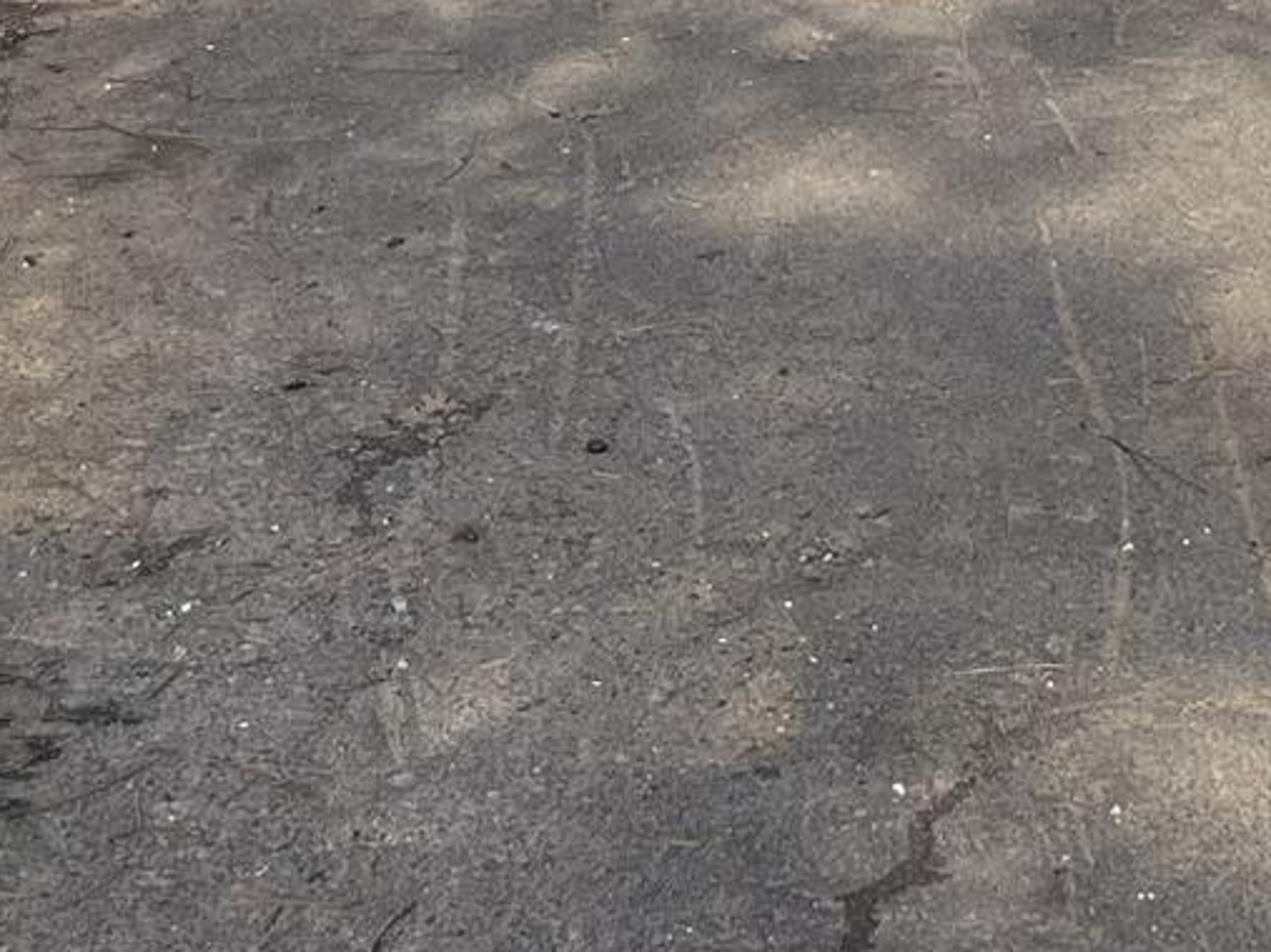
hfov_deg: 18.6
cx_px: 993
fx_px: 3854
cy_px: -904
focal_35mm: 105
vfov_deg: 12.5
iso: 50
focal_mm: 5.1
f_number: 1.6
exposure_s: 1/1106
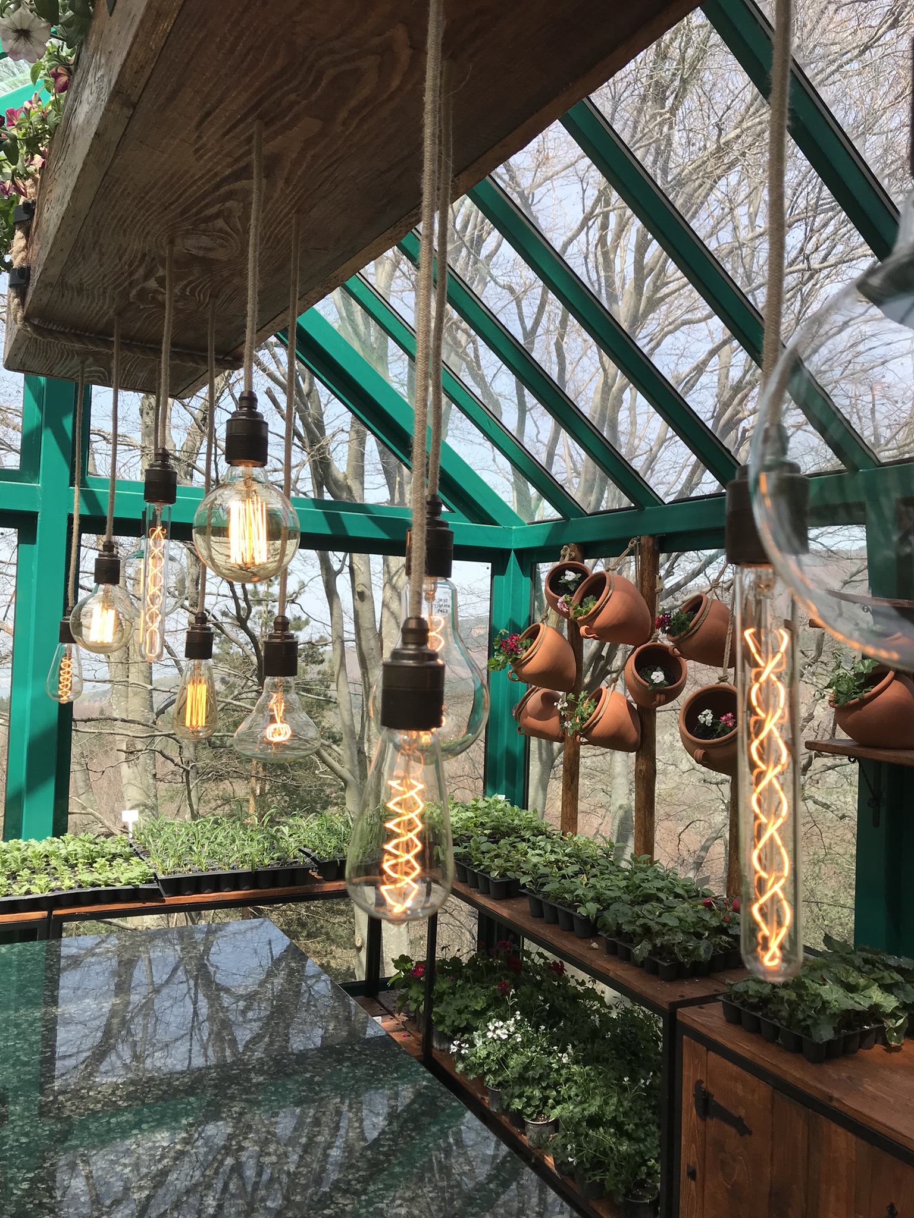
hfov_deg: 49.7
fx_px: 986
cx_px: 457
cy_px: 609
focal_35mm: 28
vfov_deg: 63.4
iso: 20
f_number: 1.8
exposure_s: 1/840
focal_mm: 3.99
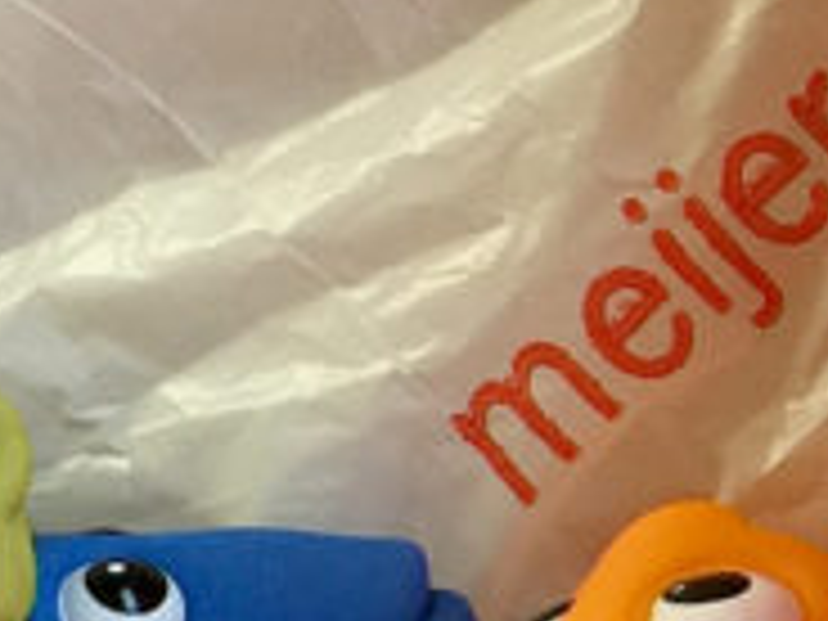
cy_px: 214
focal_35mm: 173
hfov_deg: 10.7
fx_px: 4138
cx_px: 1539
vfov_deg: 8.6
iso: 40
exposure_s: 1/30
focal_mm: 4.15
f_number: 2.2
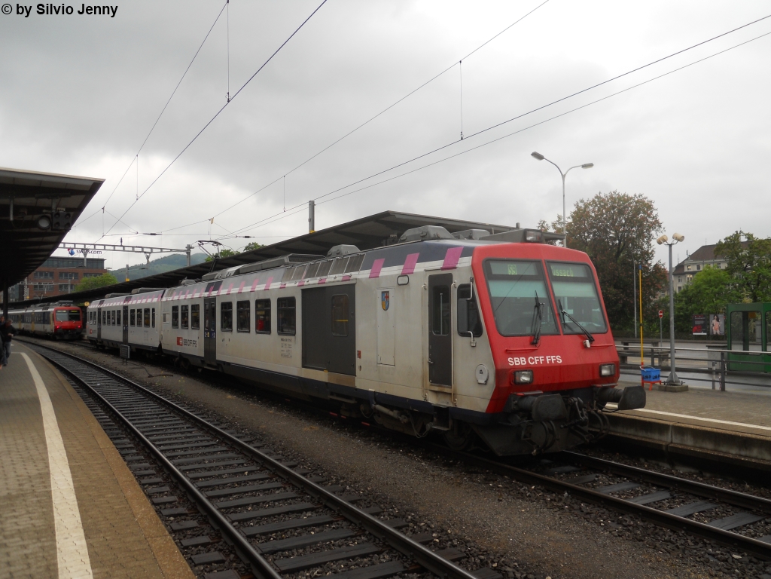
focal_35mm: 28
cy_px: 290
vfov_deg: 49.7
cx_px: 386
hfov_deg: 63.4
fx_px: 624
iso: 80
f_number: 2.7
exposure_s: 1/160
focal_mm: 5
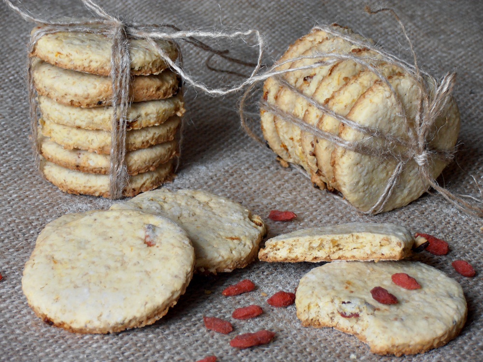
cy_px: 181
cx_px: 242
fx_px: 1926
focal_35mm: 138
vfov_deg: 10.7
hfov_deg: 14.3
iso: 100
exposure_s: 1/30
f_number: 5.8
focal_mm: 24.39
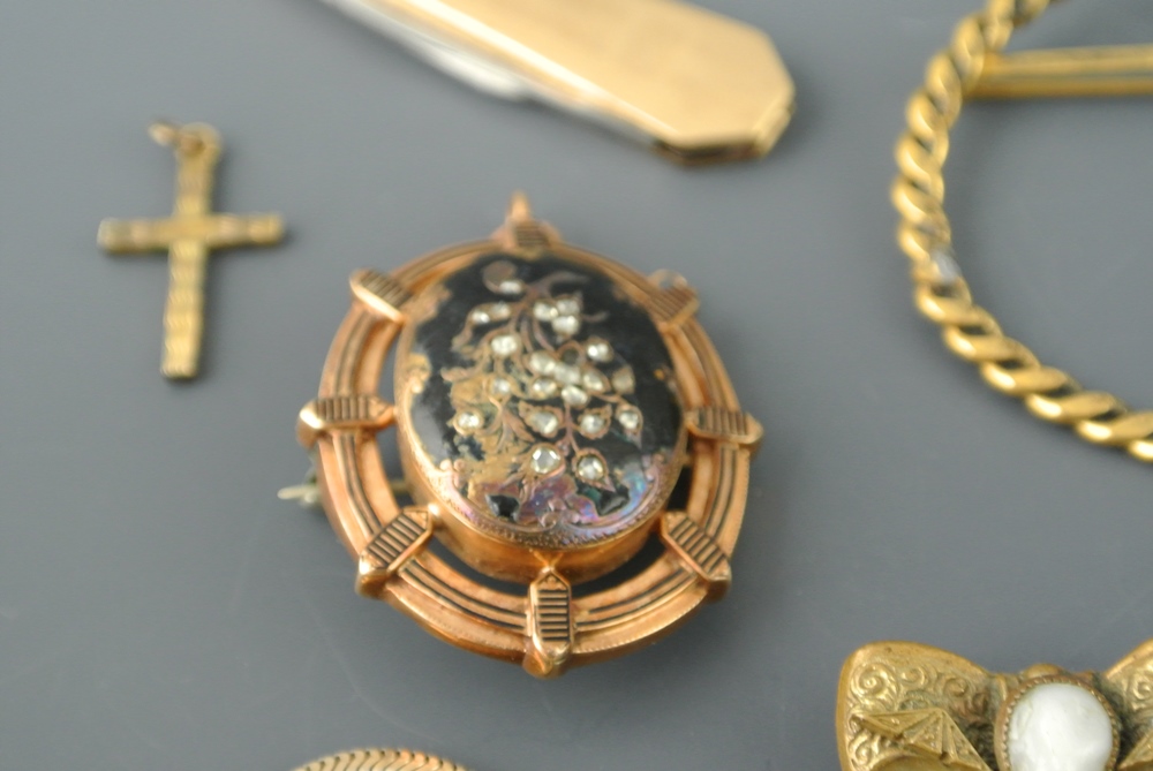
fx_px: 2597
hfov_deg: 25.0
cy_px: 386
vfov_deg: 16.9
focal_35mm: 81
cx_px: 576
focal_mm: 30
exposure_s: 1/40
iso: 800
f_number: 5.6
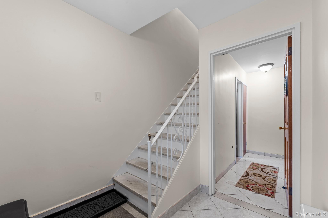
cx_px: 164
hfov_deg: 104.3
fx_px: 128
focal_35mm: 14
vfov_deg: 81.2
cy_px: 109
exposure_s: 1/2
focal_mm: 14
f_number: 10
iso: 400
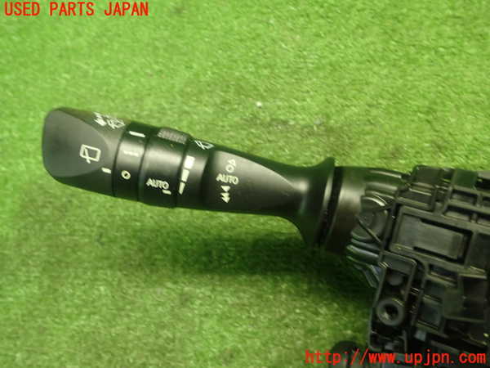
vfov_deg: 46.8
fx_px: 425
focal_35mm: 30
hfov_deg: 60.0
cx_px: 245
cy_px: 184
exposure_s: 1/30
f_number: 2.3
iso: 400
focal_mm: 5.4
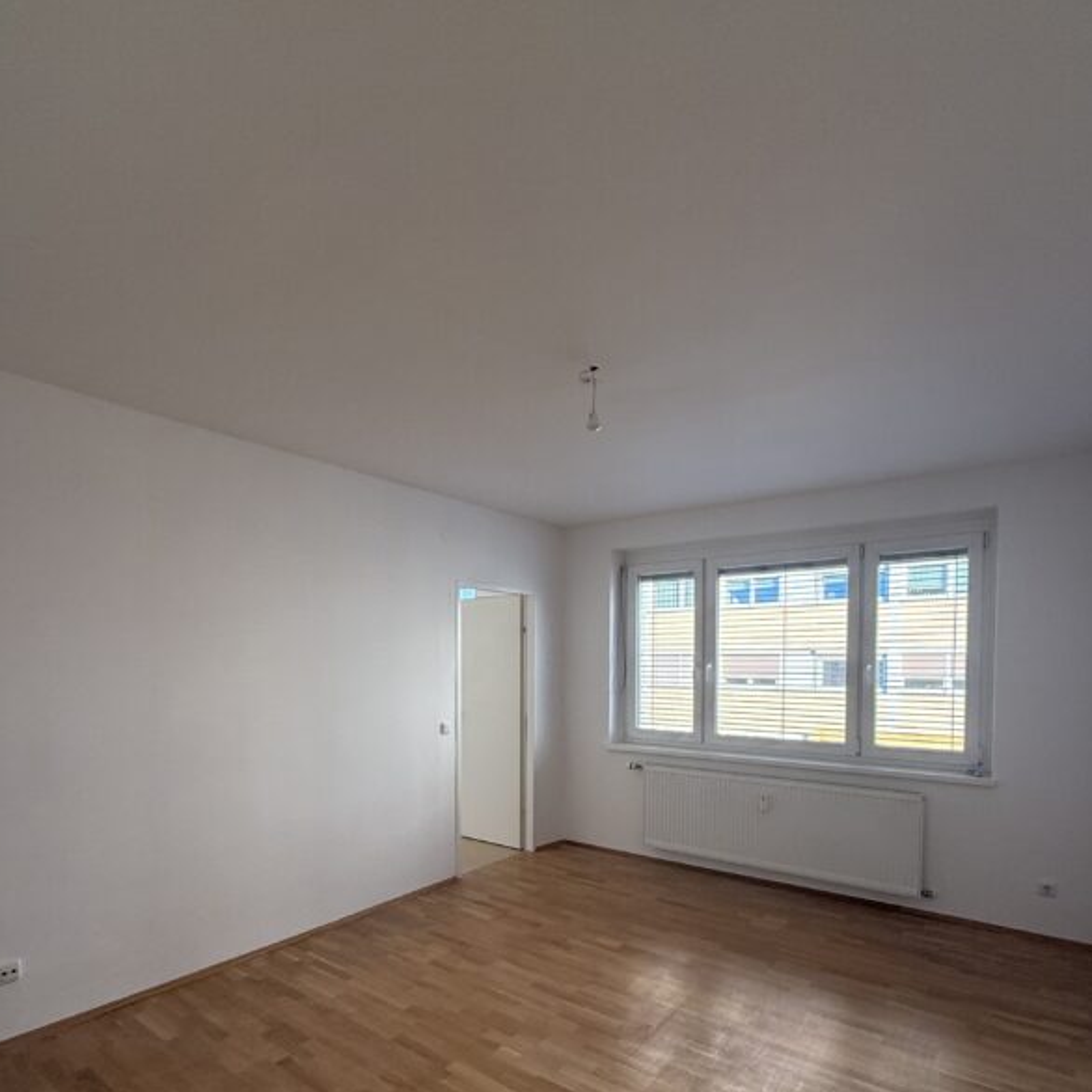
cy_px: 686
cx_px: 539
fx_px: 678
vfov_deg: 76.2
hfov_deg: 77.7
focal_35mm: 19
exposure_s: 1/99
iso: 200
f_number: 2.2
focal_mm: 2.22
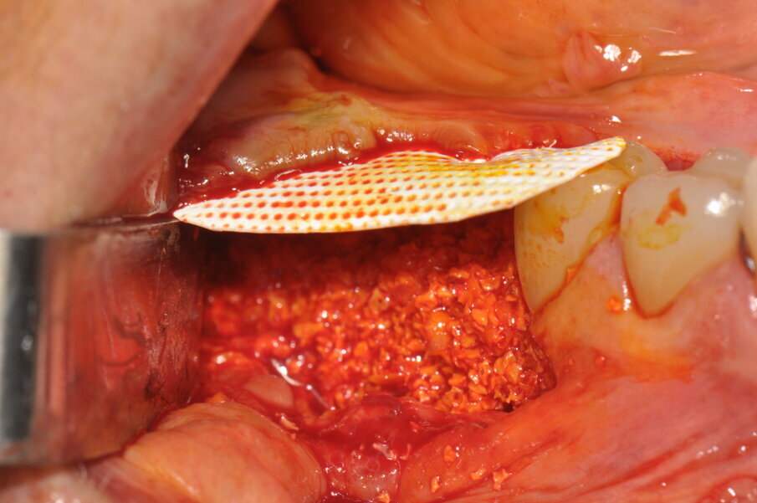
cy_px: 252
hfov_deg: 13.1
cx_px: 378
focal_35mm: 158
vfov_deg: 8.7
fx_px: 3308
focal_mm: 105
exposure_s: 1/60
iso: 250
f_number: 22
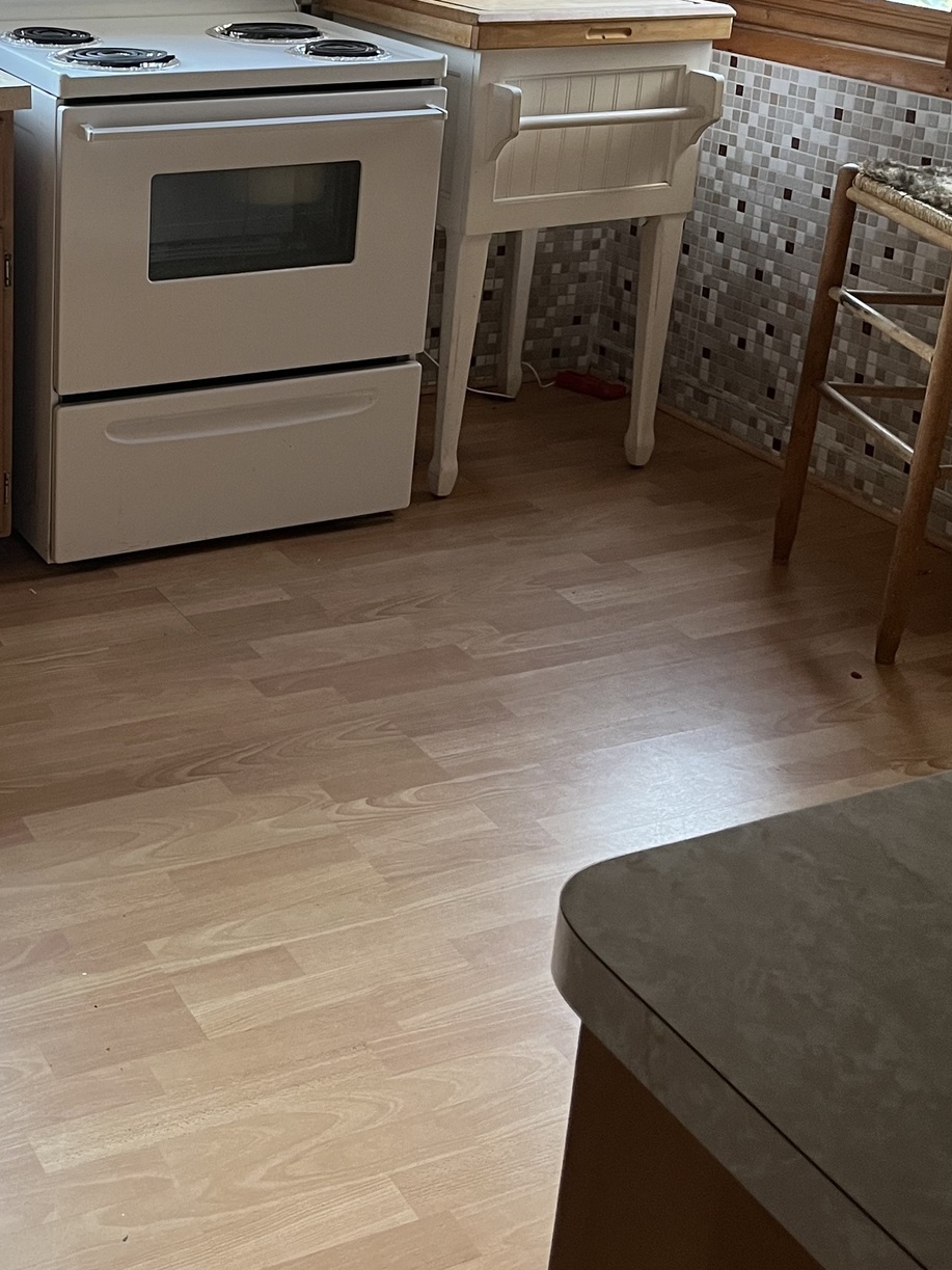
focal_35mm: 49
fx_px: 1797
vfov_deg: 38.3
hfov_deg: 28.8
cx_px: 141
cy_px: 380
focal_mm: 5.1
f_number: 1.6
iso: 250
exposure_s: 1/60
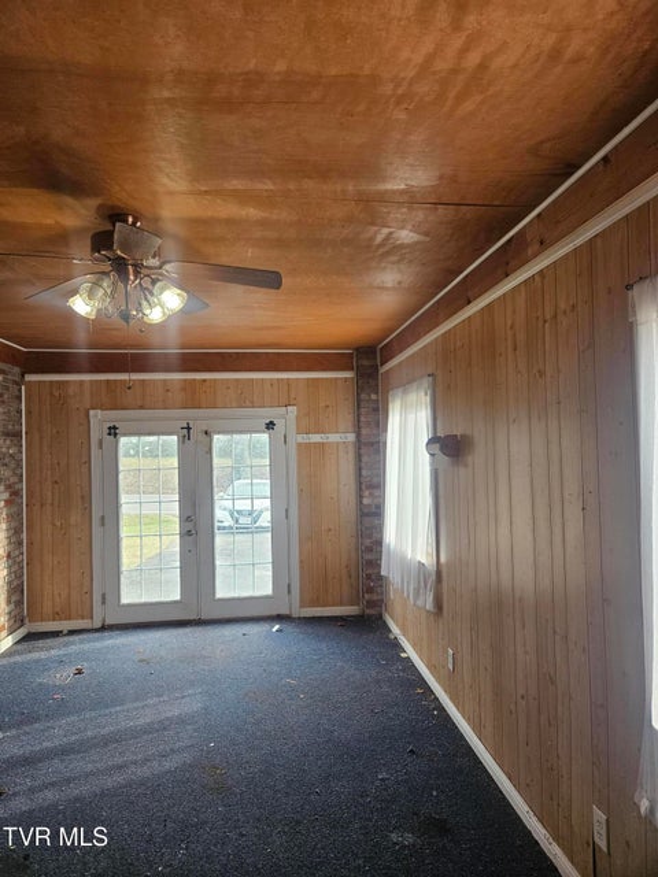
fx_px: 583
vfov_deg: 73.9
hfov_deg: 58.9
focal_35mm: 23
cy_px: 438
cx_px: 329
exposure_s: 1/207
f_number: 1.8
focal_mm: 5.4
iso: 160
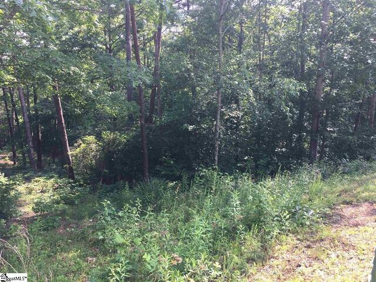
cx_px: 188
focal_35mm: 29
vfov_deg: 48.2
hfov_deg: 61.7
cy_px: 141
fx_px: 315
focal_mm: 4.15
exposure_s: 1/221
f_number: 2.2
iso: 25
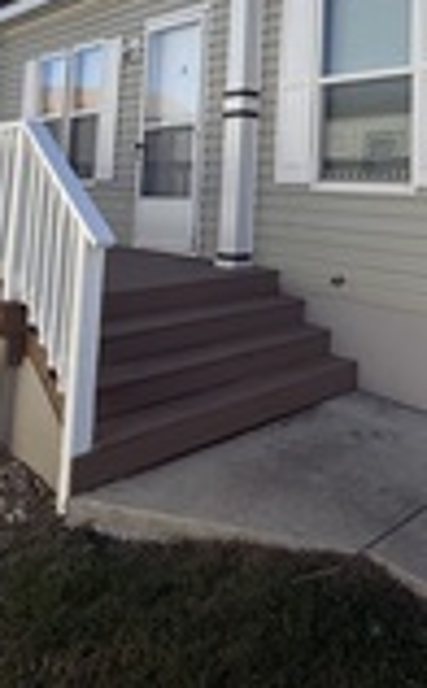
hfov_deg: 34.8
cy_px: 124
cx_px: 423
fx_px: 618
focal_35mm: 33
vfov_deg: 53.8
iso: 50
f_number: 2.2
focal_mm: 2.22
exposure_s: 1/1259
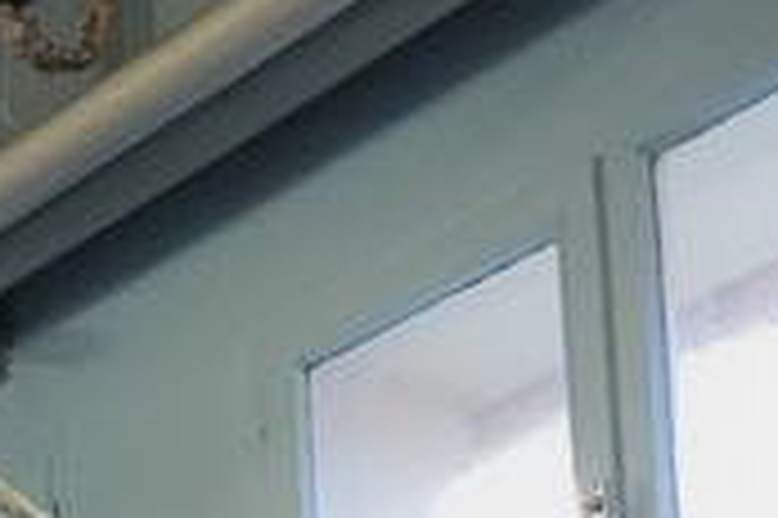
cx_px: 409
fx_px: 2915
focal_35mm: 135
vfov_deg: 9.2
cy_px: 1194
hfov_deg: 15.2
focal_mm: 3.99
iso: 32
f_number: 1.8
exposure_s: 1/25
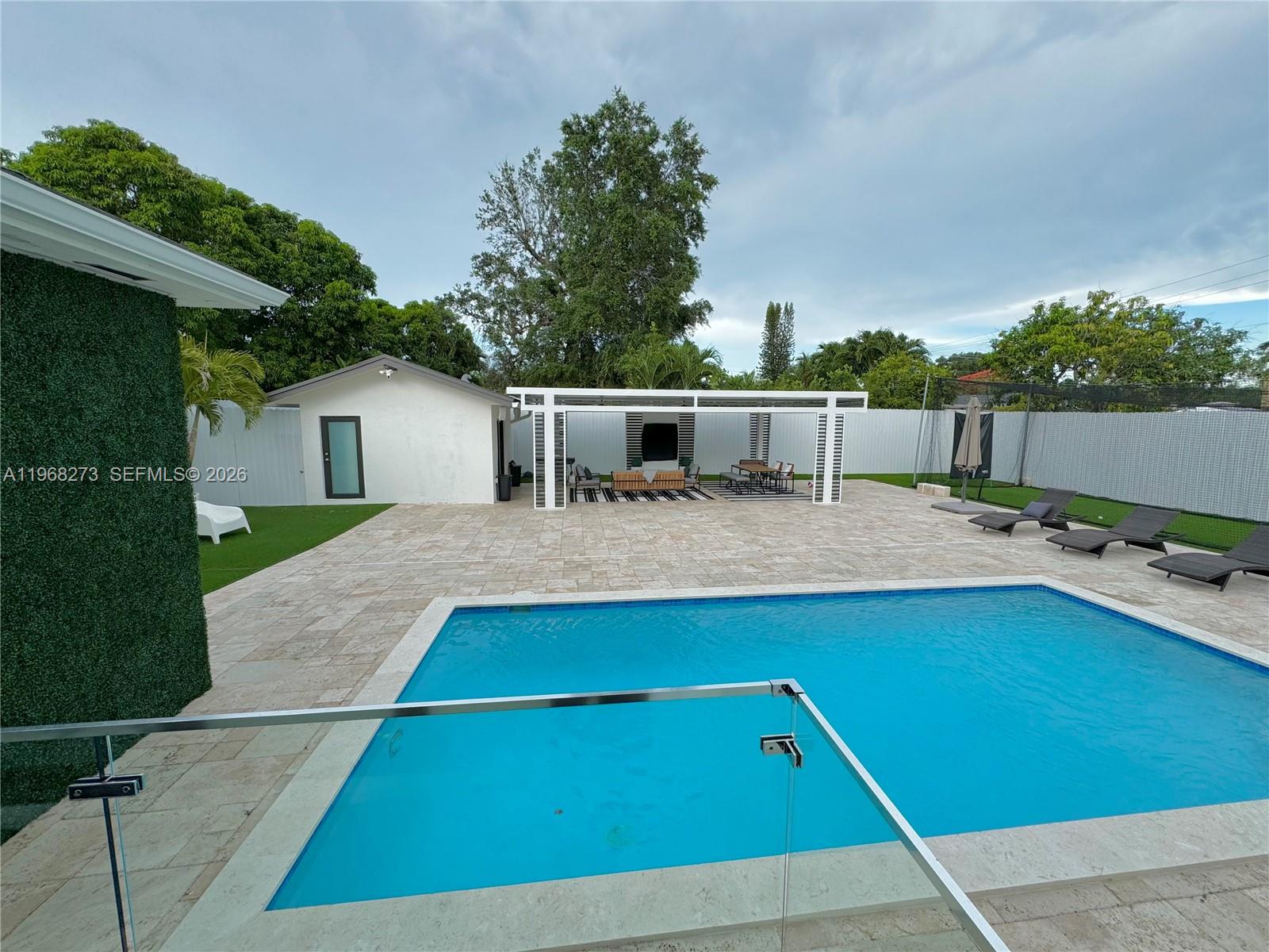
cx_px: 634
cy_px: 476
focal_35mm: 14
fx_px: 513
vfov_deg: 85.7
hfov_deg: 102.1
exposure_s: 1/407
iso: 40
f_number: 2.2
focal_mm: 2.22
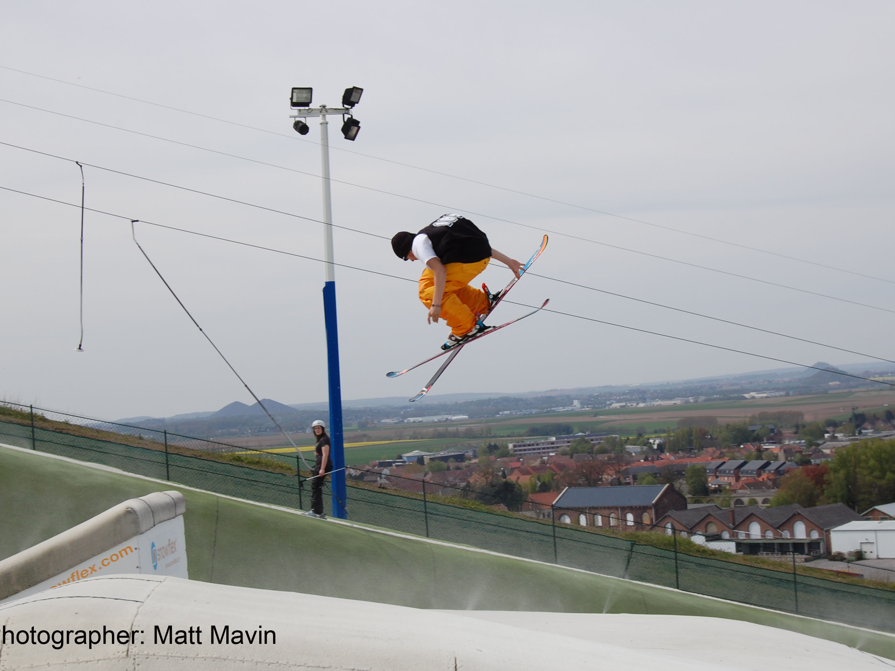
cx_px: 453
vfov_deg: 21.3
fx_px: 1784
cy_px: 339
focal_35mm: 69
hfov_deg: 28.2
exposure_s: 1/400
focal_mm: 42
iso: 200
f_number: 10
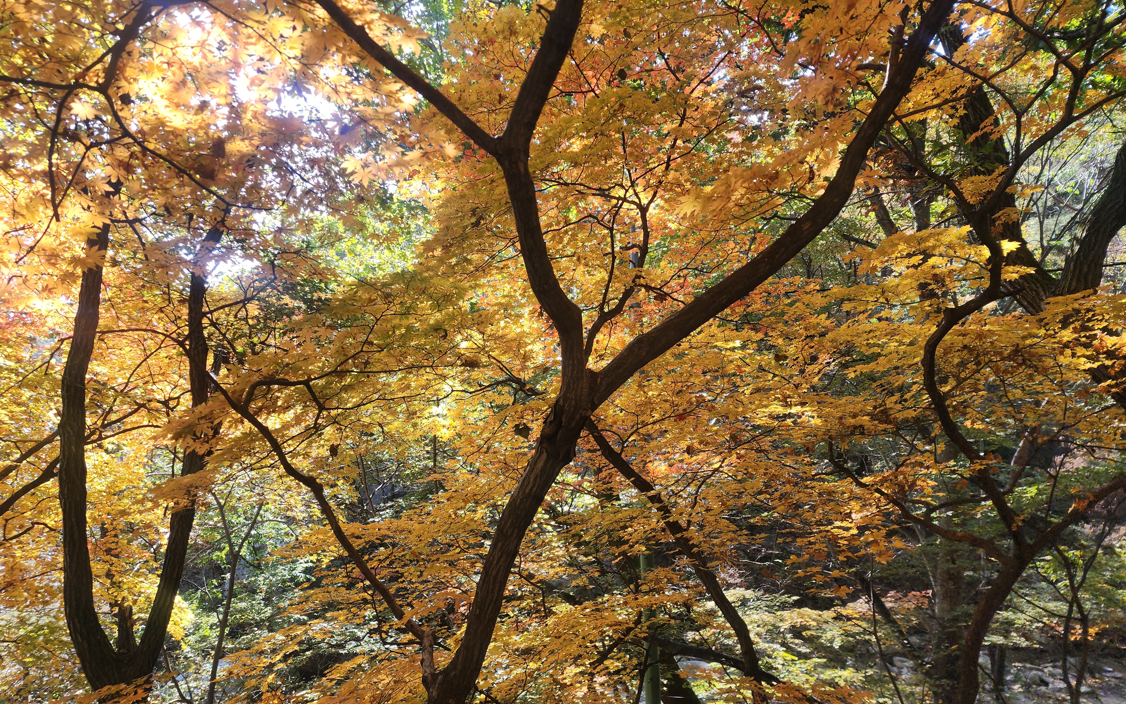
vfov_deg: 49.2
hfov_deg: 72.5
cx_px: 552
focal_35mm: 25
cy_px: 329
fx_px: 767
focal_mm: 6.4
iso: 25
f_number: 1.8
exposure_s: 1/180
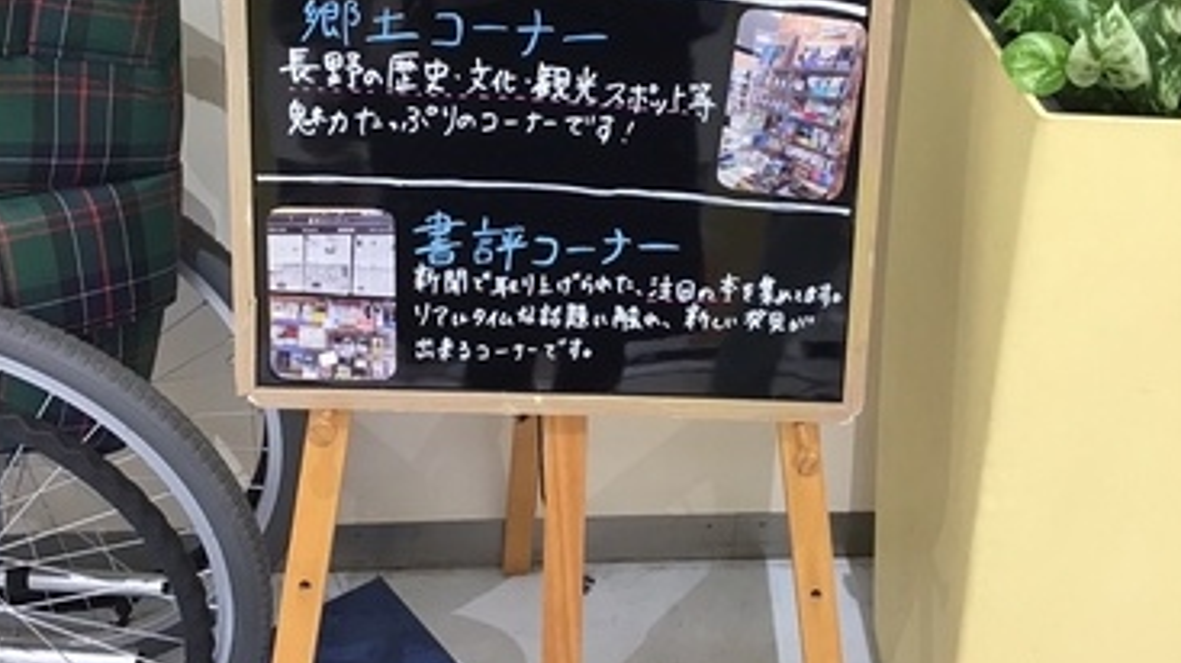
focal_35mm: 46
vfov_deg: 25.6
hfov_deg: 44.6
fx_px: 1440
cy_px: 171
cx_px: 590
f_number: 2.4
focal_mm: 3.3
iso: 50
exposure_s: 1/30
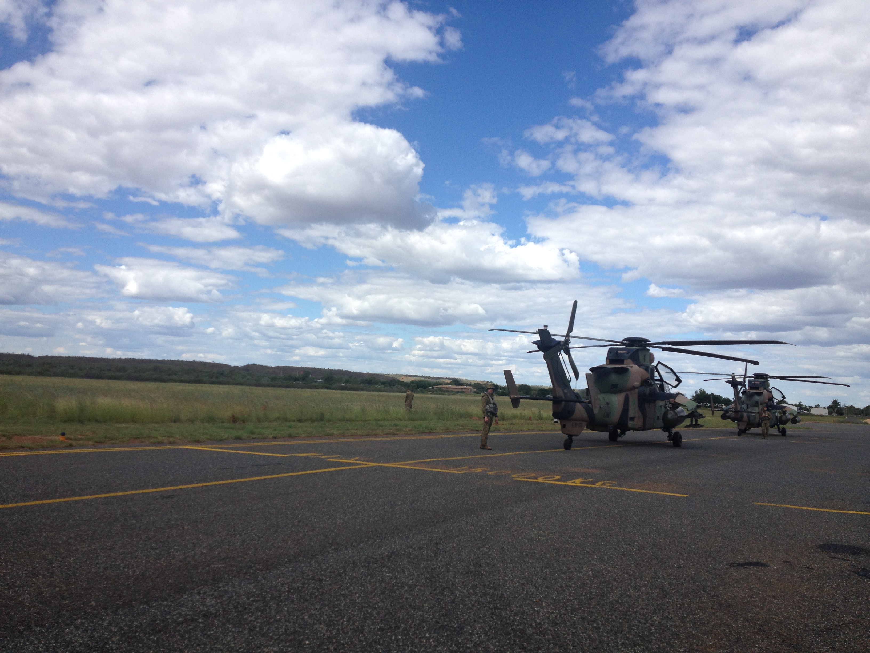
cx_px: 435
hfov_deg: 52.6
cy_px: 326
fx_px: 880
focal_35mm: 35
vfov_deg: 40.7
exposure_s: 1/2304
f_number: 2.4
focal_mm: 4.28
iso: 50
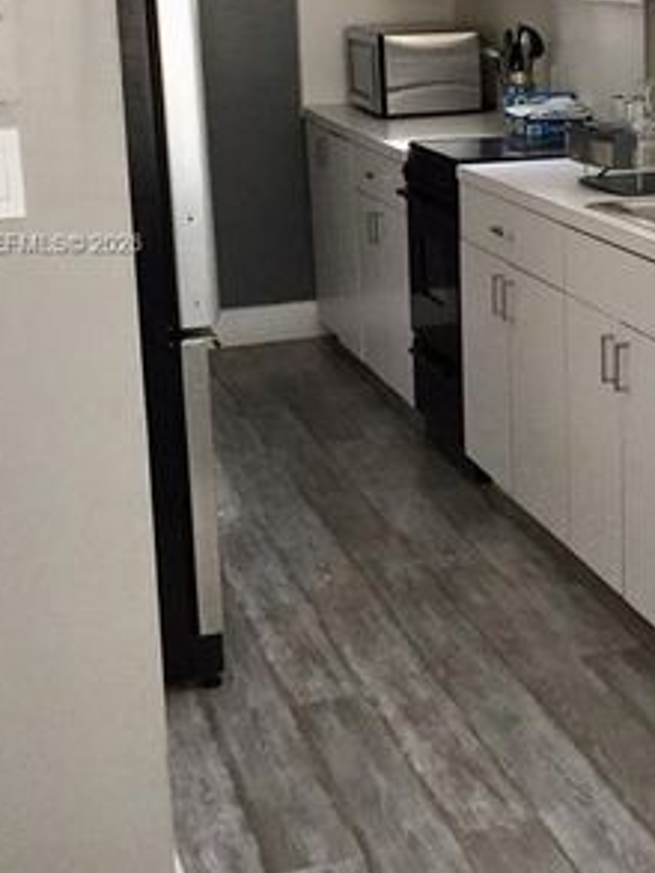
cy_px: 246
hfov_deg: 21.8
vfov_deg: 29.0
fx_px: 1664
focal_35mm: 66
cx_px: 581
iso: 125
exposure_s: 1/30
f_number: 2.2
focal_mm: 4.15
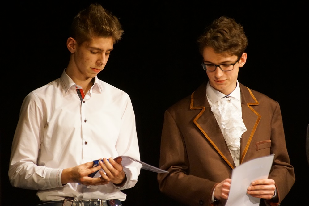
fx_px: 1803
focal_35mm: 210
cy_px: 103
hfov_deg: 9.8
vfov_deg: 6.5
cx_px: 154
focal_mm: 140
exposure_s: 1/50
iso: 3200
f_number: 5.6
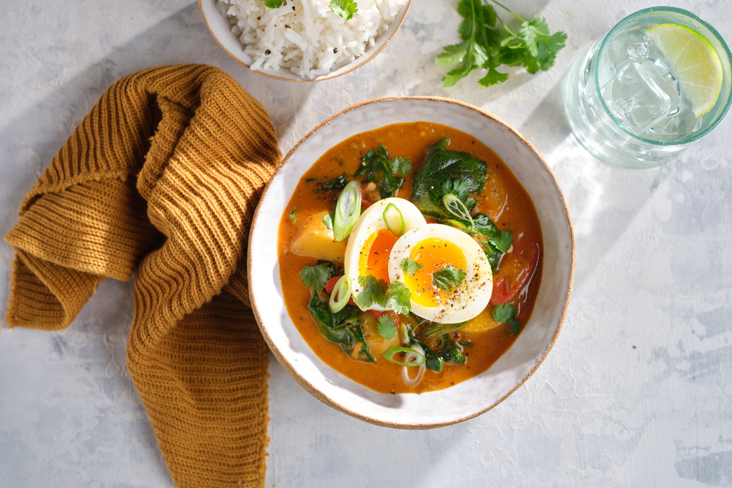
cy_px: 214
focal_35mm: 53
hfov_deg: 37.5
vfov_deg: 25.5
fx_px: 1078
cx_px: 363
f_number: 5
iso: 640
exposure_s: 1/80
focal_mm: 63
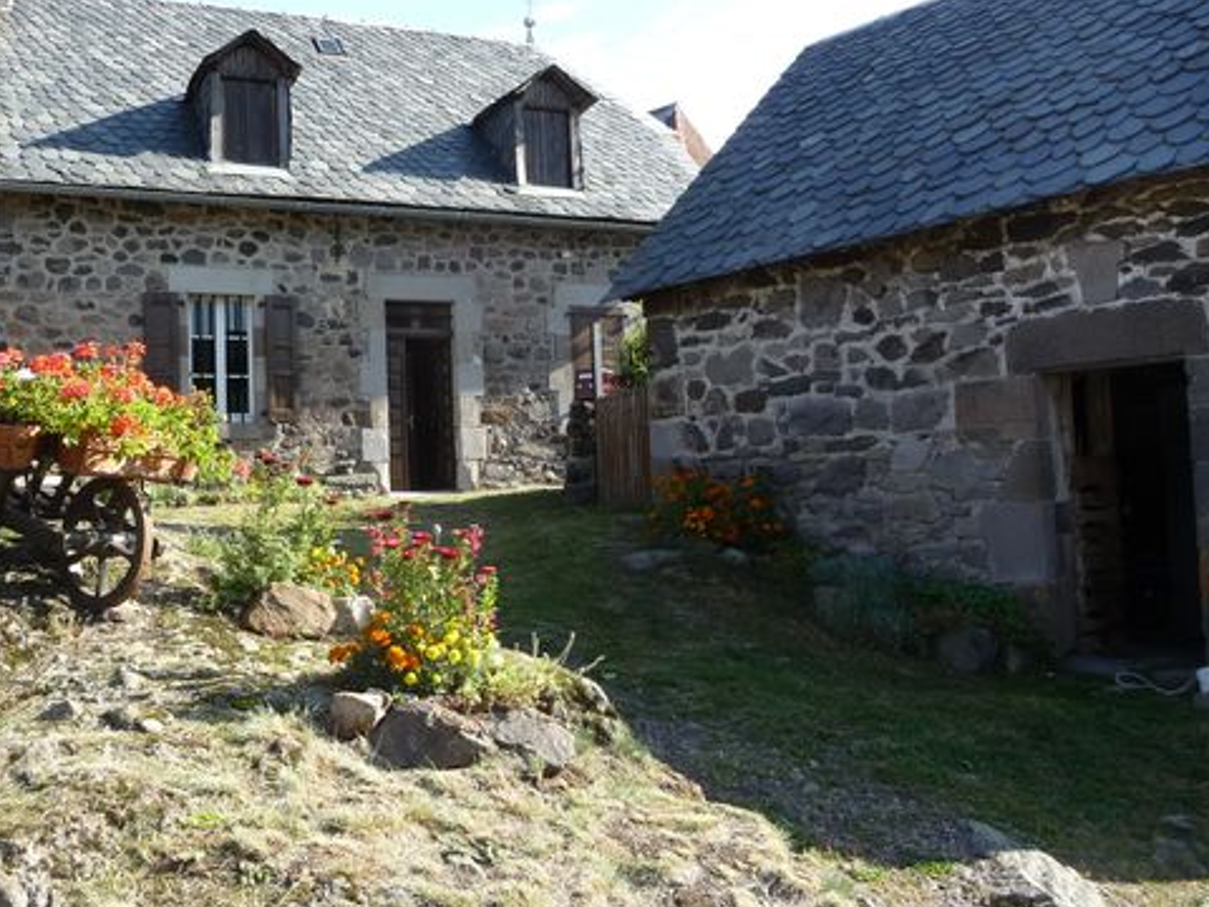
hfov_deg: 52.1
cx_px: 461
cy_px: 438
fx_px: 1222
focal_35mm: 35
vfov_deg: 40.7
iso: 100
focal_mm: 4.7
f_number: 3.3
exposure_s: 1/250
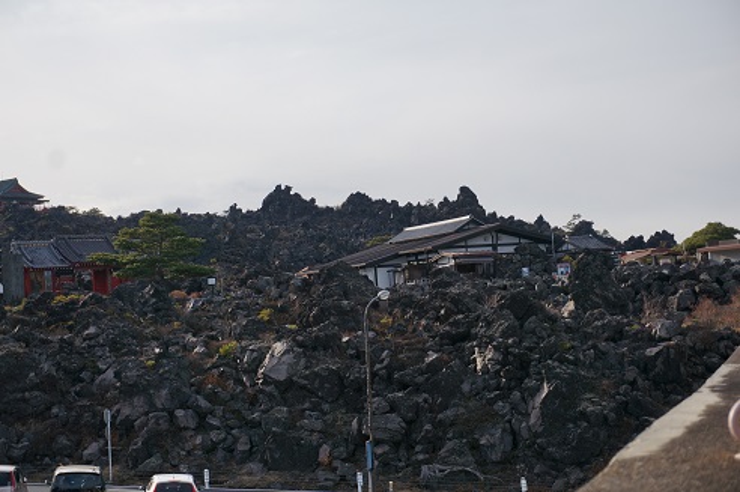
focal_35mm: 72
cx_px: 370
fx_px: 1478
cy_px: 246
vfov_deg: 18.9
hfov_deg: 28.1
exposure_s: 1/500
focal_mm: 48
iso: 100
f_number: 5.6
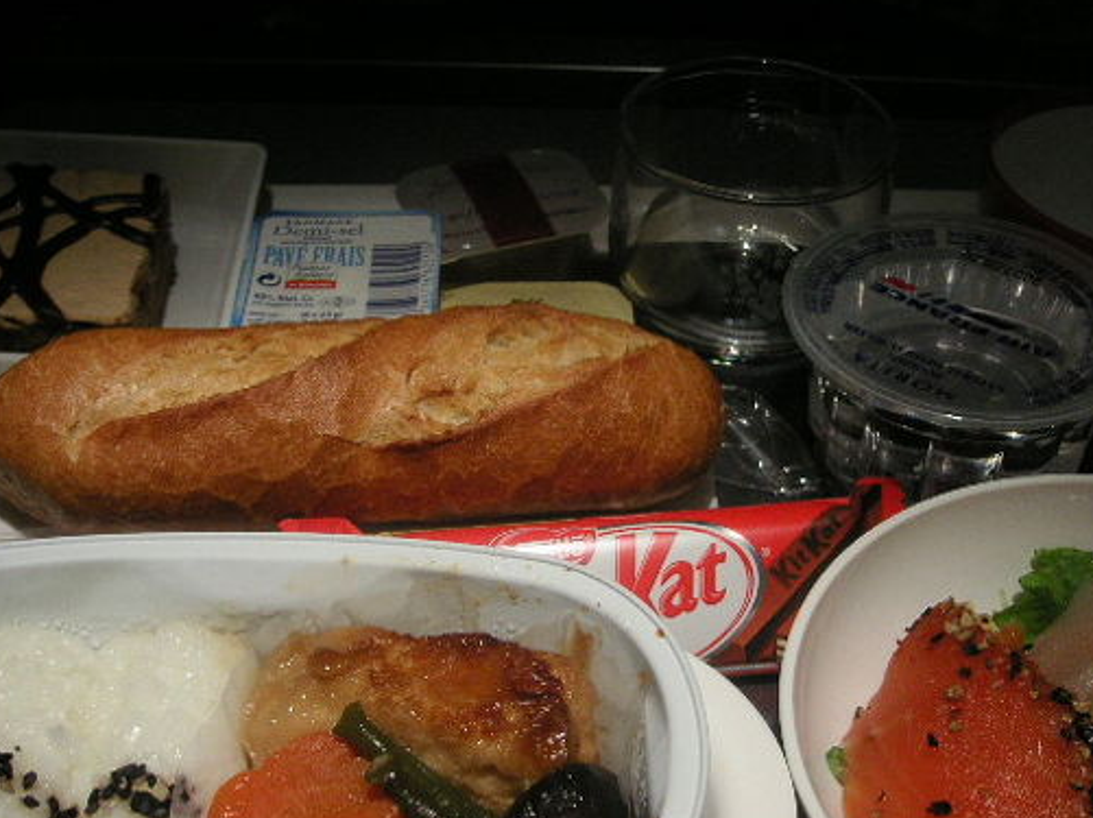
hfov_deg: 39.6
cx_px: 613
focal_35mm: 48
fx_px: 1515
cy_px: 483
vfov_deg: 30.2
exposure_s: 1/45
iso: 100
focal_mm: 6.1
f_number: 2.8
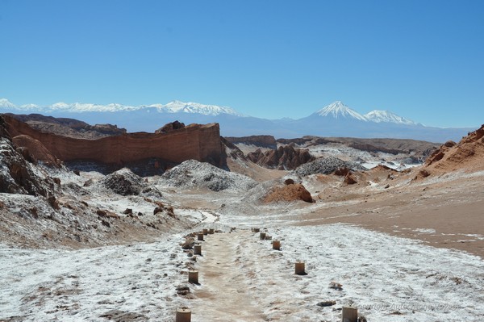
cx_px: 242
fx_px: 625
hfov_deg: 42.4
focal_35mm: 46
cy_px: 161
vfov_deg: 28.9
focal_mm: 31
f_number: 11
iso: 200
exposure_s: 1/400
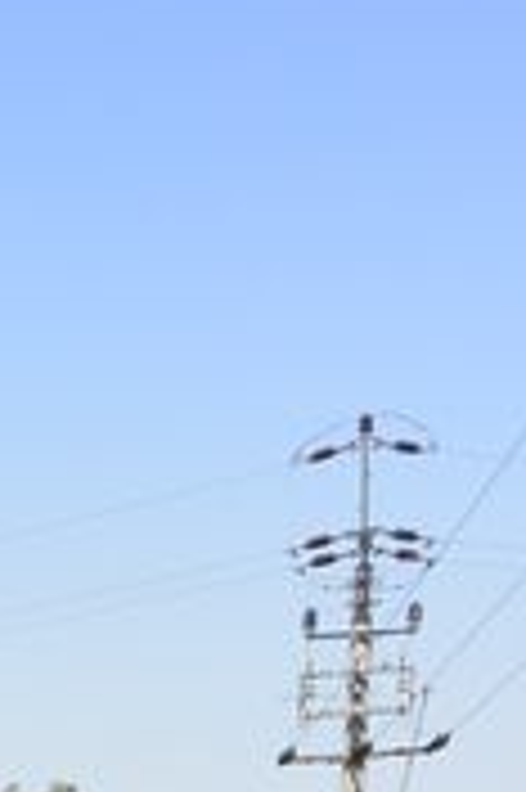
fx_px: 3447
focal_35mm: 157
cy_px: 1510
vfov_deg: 11.9
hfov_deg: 6.8
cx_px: -1587
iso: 160
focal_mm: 10
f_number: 9
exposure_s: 1/250
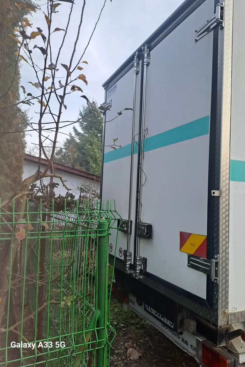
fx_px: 276
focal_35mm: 27
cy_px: 178
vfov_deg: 67.4
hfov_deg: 47.8
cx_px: 136
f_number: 1.8
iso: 32
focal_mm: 4.65
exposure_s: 1/308
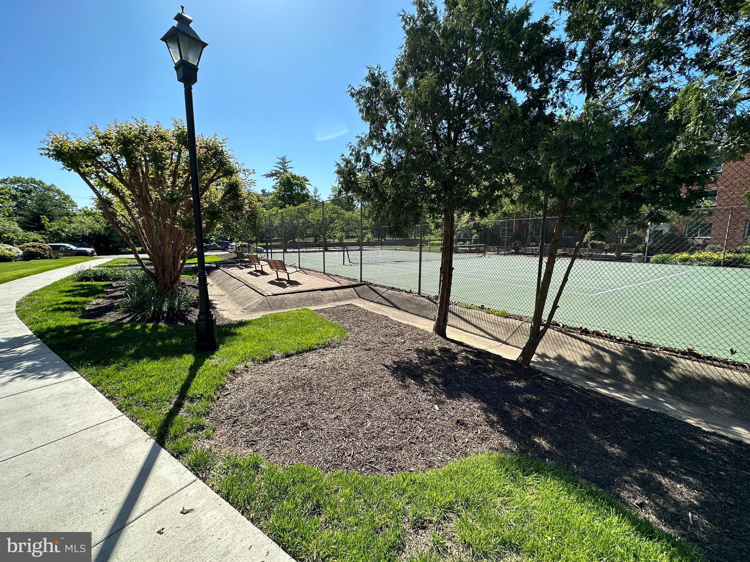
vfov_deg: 85.7
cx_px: 375
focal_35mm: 14
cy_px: 281
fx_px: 303
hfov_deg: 102.1
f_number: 2.2
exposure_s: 1/1114
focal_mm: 2.22
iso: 50
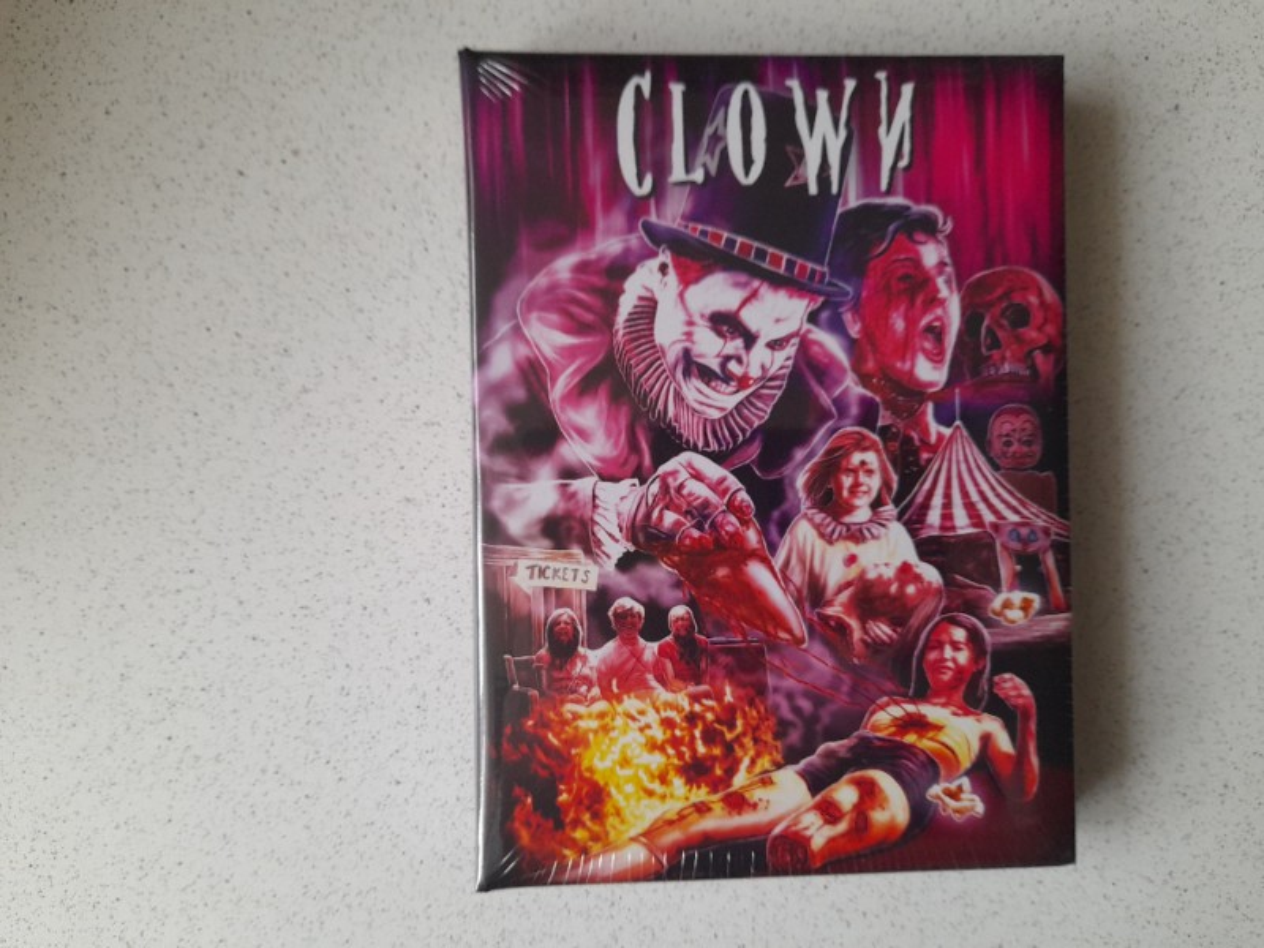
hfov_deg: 69.4
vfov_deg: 54.9
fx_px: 913
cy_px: 474
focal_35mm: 25
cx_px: 632
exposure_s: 1/50
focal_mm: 4.6
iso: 160
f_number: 2
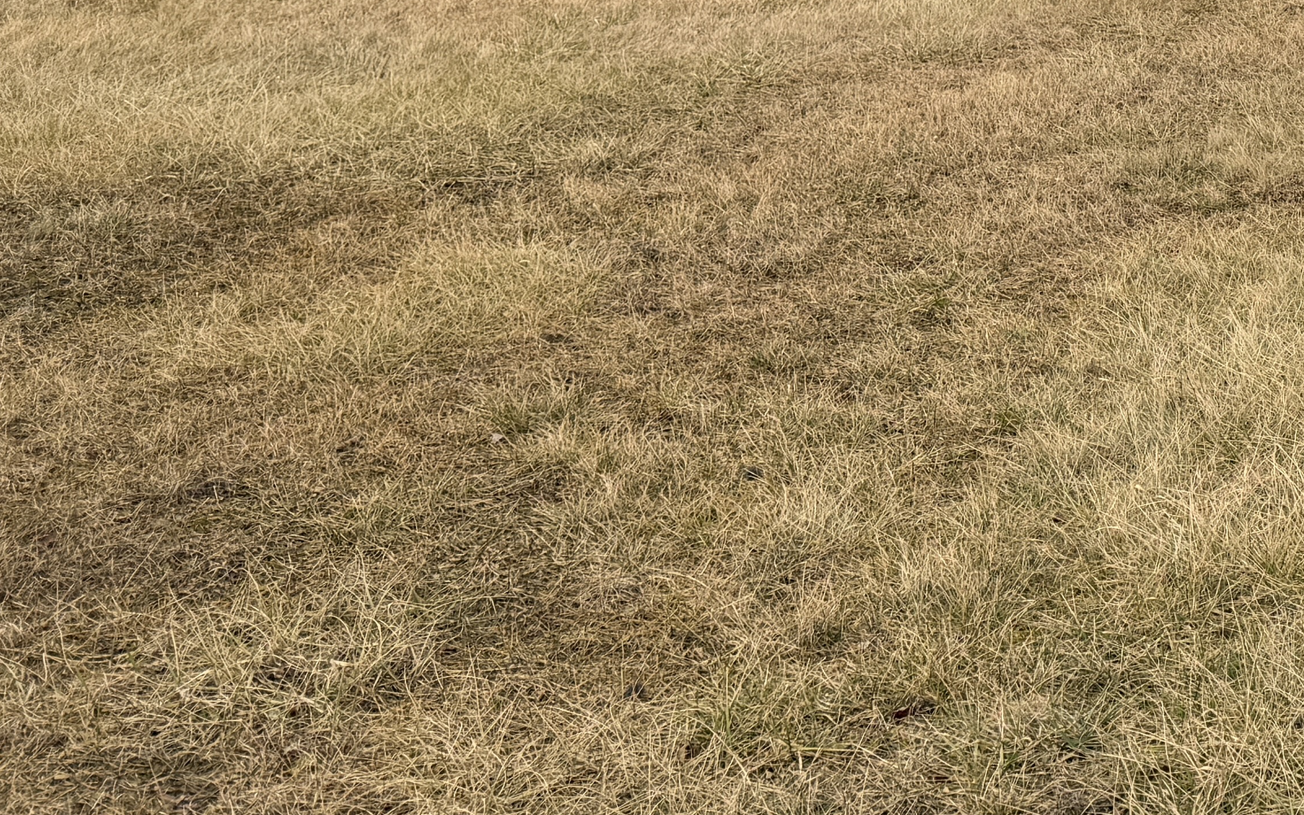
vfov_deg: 18.8
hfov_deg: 28.7
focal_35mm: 64
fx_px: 2274
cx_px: 1471
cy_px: -265
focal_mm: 6.76
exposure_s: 1/967
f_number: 1.78
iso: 80
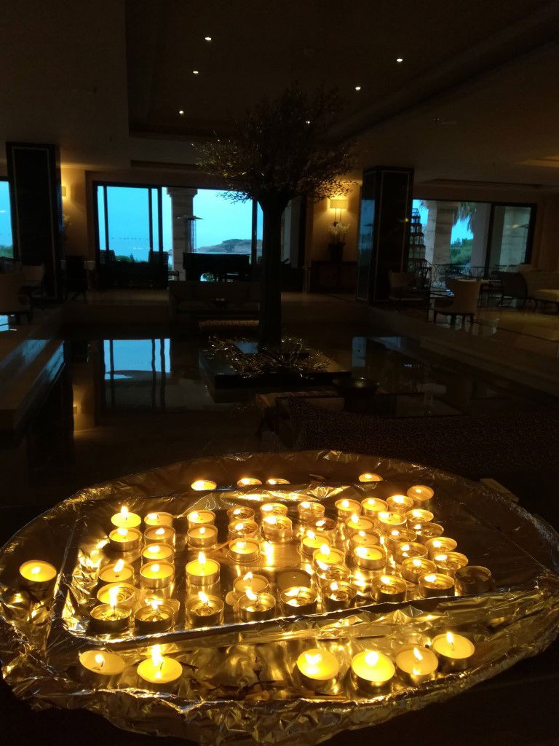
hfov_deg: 53.1
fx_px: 560
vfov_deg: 67.3
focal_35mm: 26
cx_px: 280
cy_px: 373
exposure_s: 1/33.3
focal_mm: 3.83
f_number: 2.2
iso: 200
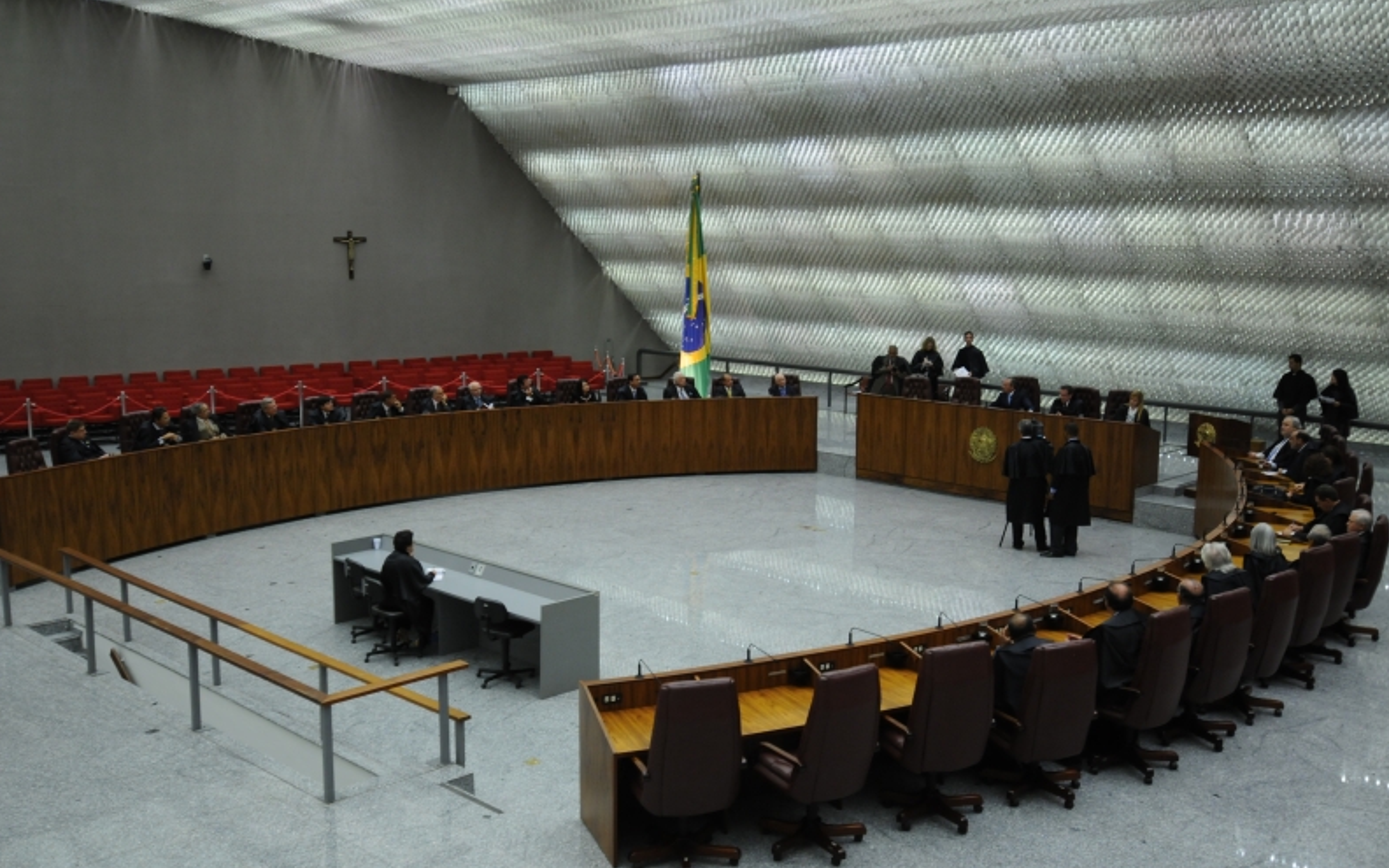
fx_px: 1401
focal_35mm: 37
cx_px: 696
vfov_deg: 34.4
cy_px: 448
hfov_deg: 52.7
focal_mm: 24
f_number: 4
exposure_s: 1/50
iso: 800
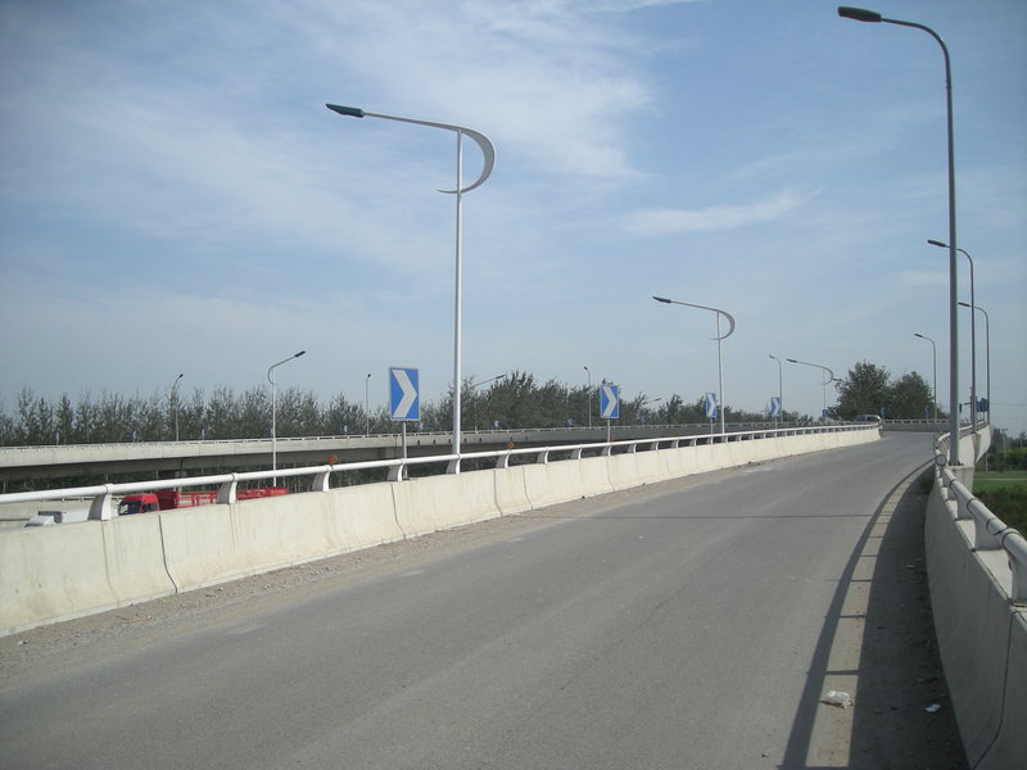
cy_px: 385
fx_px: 1038
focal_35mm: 35
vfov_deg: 40.7
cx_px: 514
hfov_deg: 52.6
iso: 50
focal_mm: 5.7
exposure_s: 1/336
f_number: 5.7
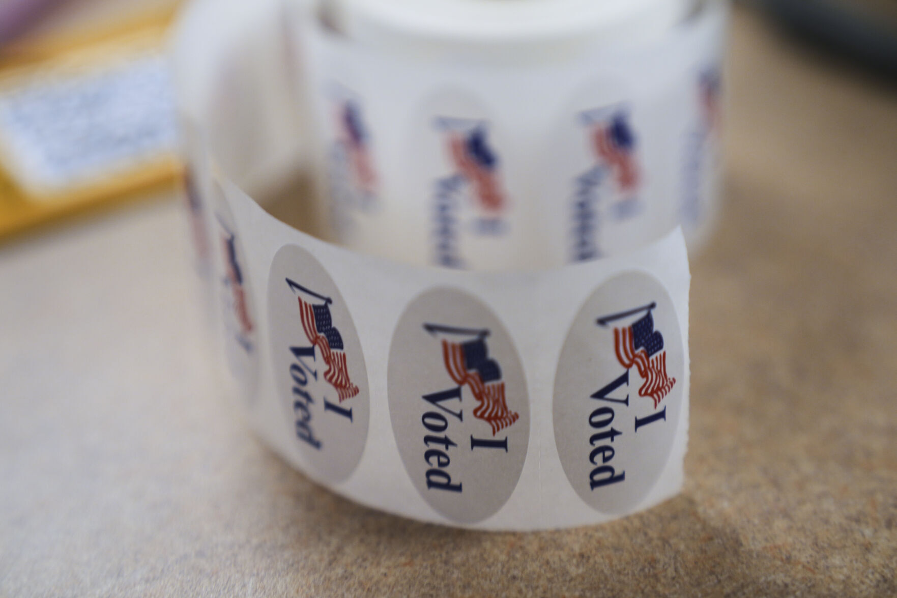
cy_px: 299
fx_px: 1744
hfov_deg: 28.8
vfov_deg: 19.5
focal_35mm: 70
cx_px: 448
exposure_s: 1/100
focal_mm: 70
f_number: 2.8
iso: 320
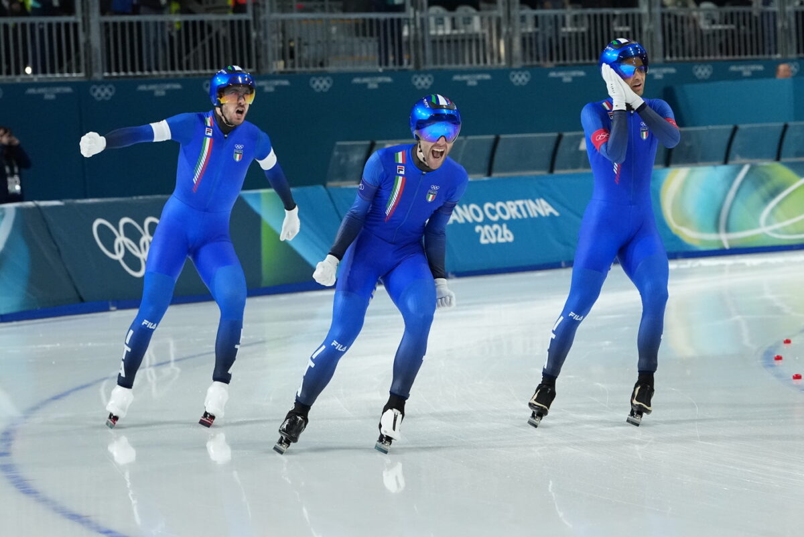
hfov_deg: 19.6
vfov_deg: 13.2
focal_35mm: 104
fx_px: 2323
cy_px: 268
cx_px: 402
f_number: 4
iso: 3200
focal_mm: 104
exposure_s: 1/1250
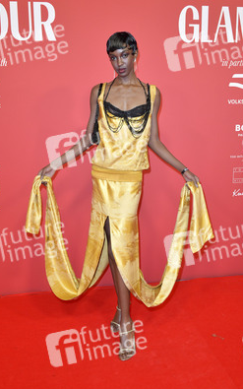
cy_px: 196
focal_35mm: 32
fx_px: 339
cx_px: 125
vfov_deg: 59.6
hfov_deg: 39.4
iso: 1600
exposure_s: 1/200
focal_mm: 31
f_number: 7.1
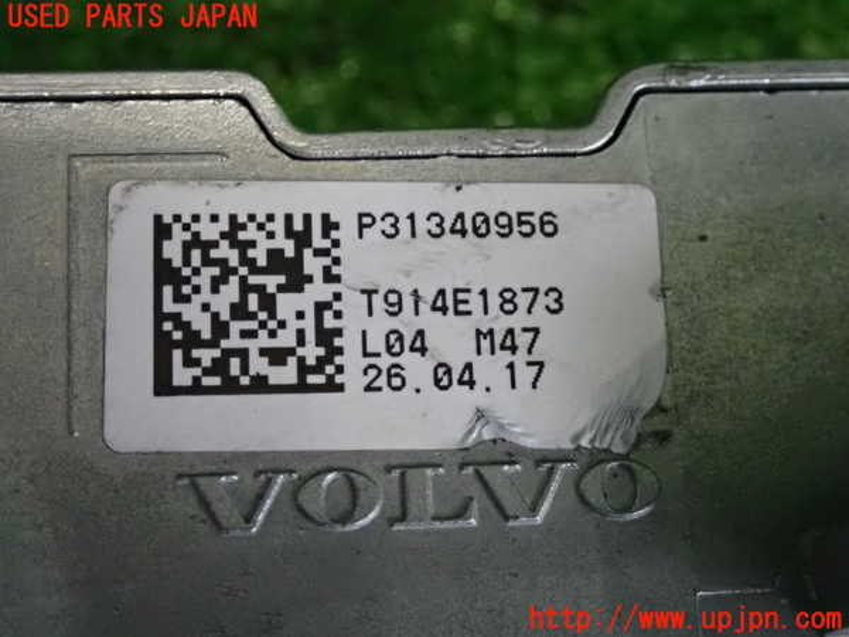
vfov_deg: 21.9
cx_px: 424
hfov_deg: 29.0
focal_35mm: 67
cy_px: 318
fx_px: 1643
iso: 4000
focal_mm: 11.88
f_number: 3.8
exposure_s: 1/125
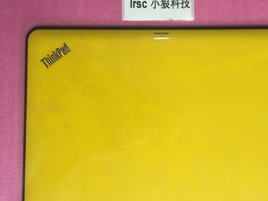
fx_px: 294
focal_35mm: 38
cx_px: 168
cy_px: 111
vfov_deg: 37.7
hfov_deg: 48.5
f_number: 2.2
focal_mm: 4.15
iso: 32
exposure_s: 1/226
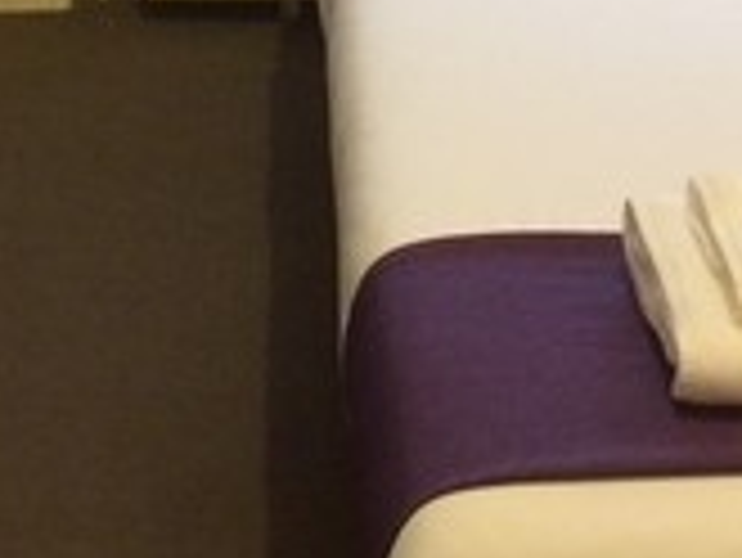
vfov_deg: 12.6
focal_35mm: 115
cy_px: -94
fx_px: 2467
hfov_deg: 17.1
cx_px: 340
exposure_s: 1/17
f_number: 2.2
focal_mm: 4.15
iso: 250
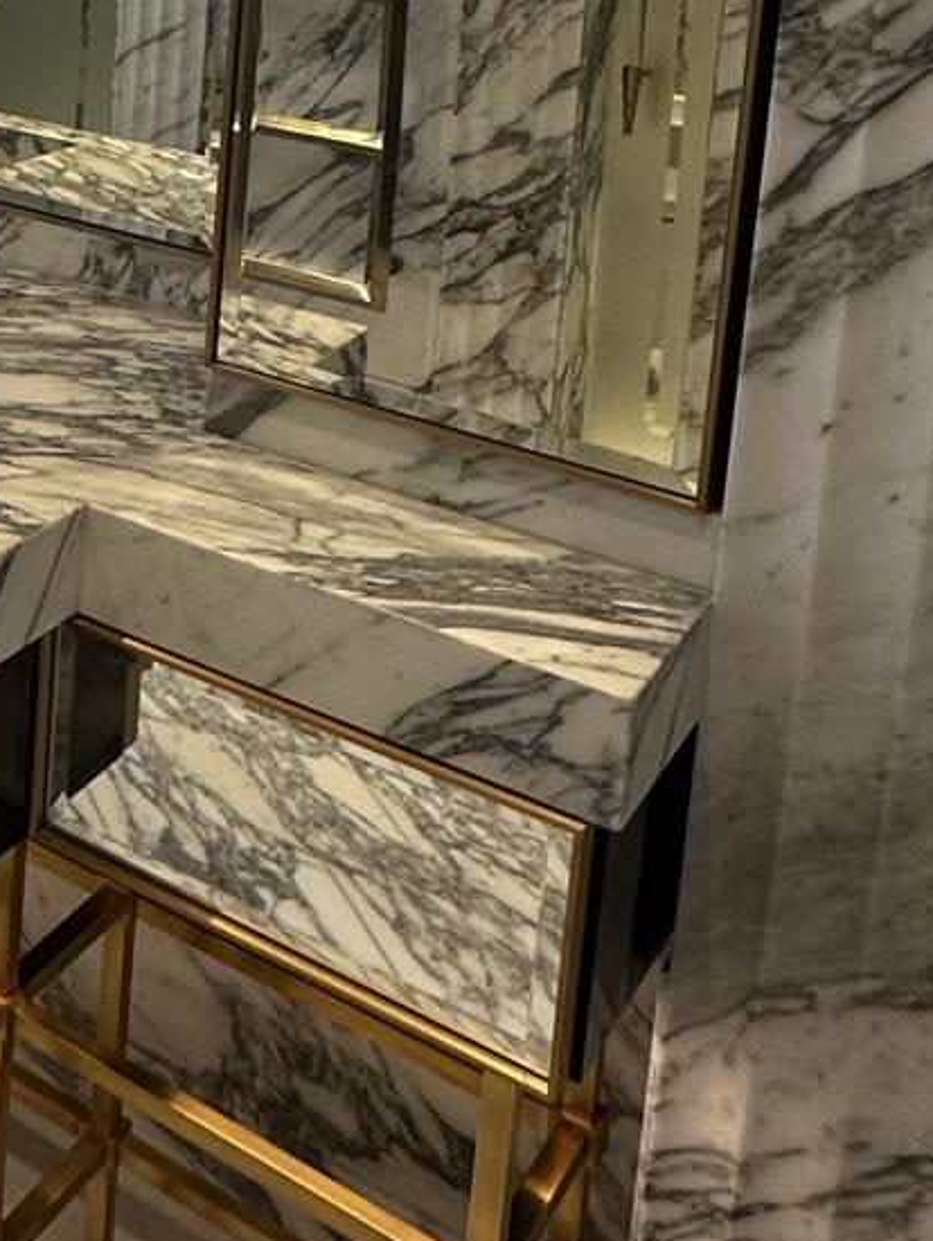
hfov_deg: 23.2
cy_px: -77
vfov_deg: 32.9
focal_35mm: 52
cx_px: -426
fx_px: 1867
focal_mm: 2.22
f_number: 2.2
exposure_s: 1/100
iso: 125
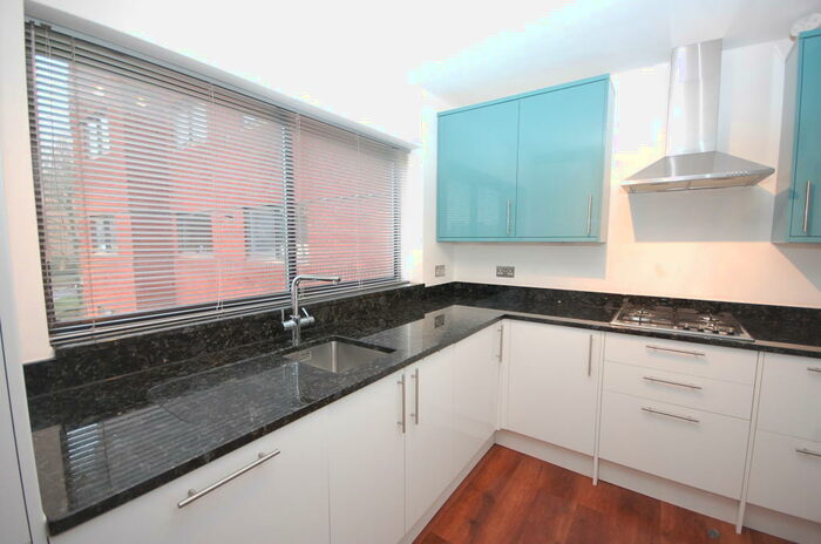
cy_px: 272
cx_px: 410
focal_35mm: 30
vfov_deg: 43.4
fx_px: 683
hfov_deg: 62.0
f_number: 5.6
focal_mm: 20
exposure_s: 1/30
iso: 500
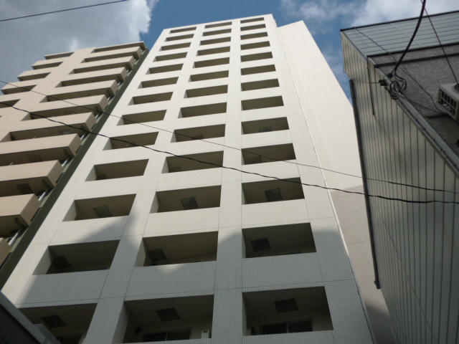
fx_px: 371
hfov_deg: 63.4
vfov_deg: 49.7
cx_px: 230
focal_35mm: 28
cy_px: 172
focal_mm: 5
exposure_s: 1/320
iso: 100
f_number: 9
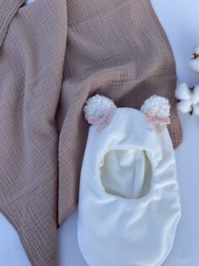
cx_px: 120
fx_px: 253
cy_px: 160
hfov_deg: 42.7
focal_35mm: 33
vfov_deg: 54.9
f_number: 1.8
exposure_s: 1/778
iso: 32
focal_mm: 4.25
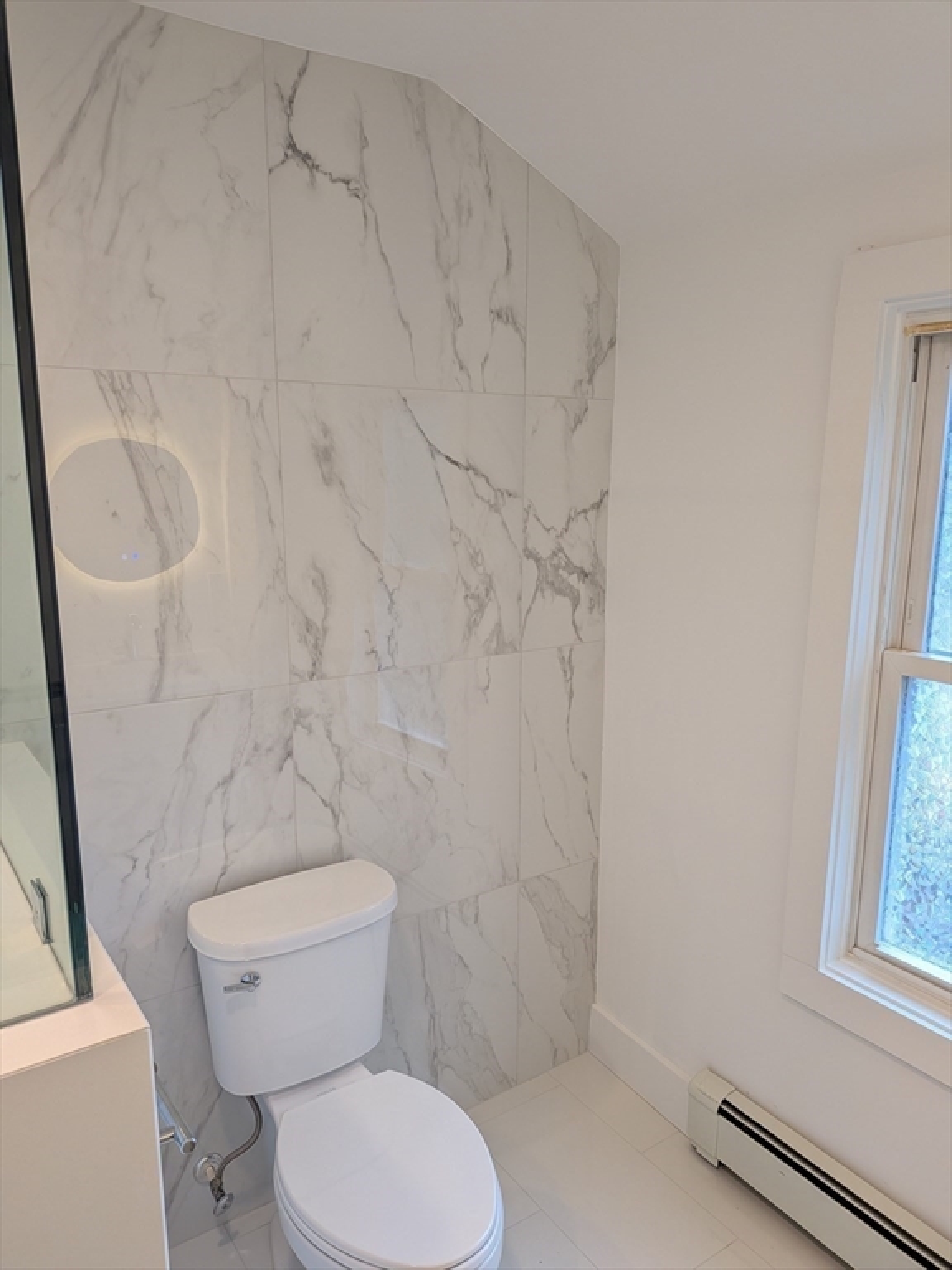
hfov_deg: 56.8
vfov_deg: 71.6
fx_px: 880
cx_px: 476
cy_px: 635
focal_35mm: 24
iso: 104
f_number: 1.7
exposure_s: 1/120
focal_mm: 4.53
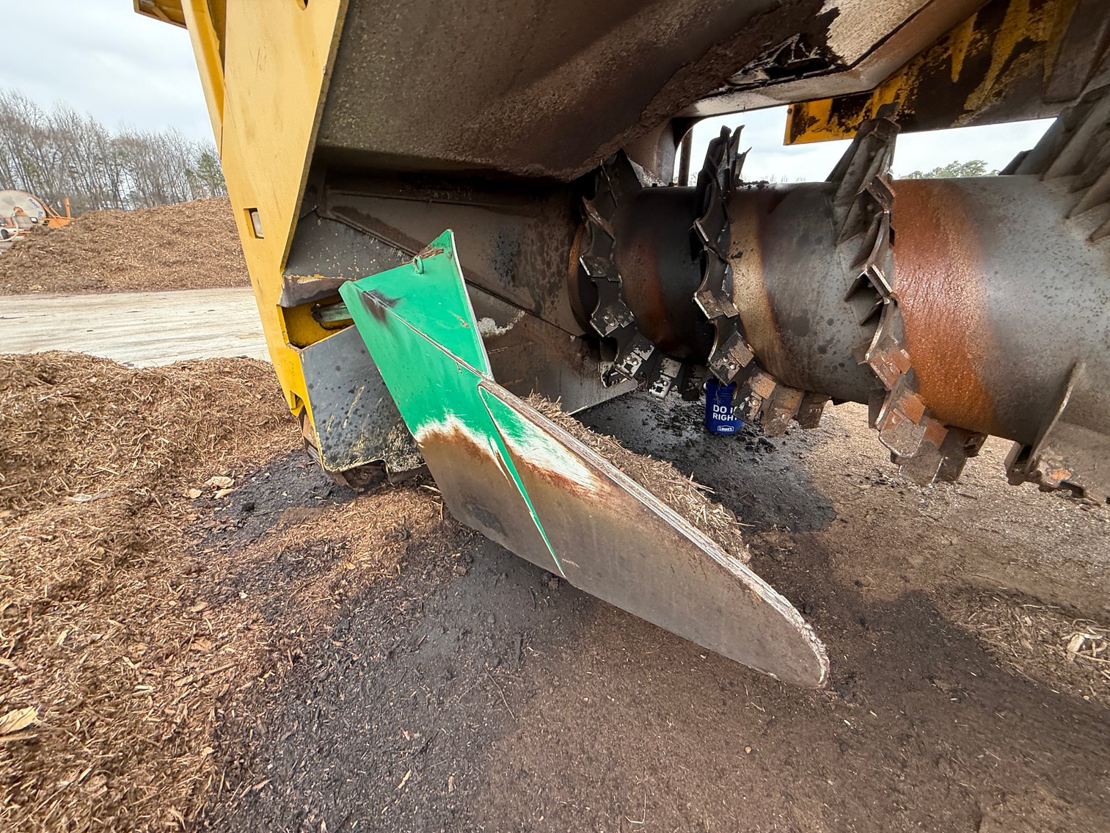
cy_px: 416
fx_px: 449
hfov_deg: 102.1
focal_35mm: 14
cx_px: 555
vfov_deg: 85.7
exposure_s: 1/99
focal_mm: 2.22
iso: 100
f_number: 2.2
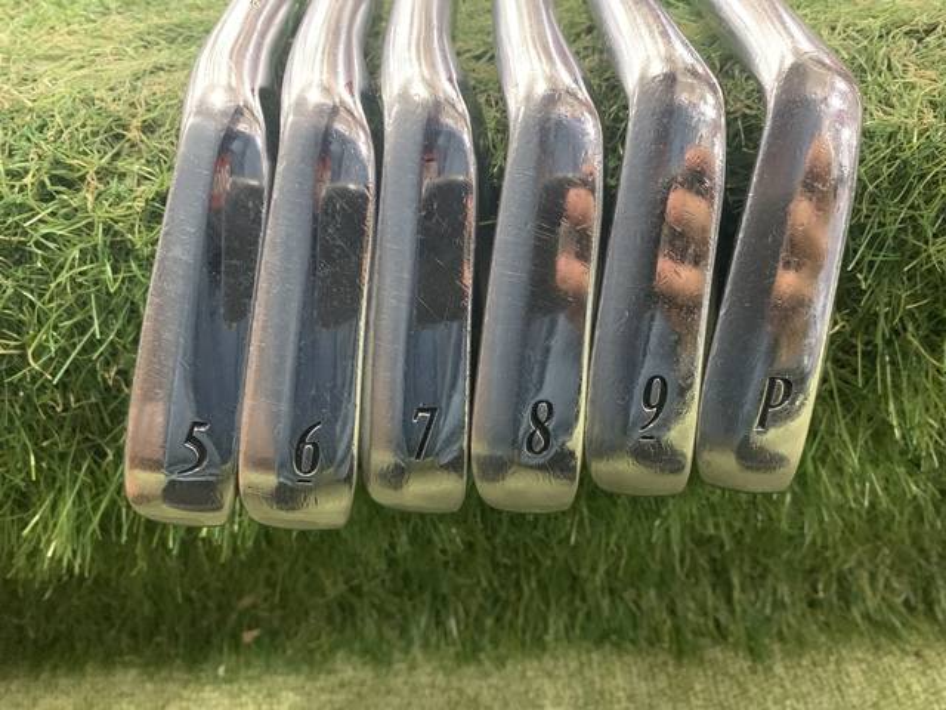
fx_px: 711
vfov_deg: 53.1
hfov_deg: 67.3
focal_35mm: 26
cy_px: 355
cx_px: 473
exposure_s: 1/30
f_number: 1.8
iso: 400
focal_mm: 4.25
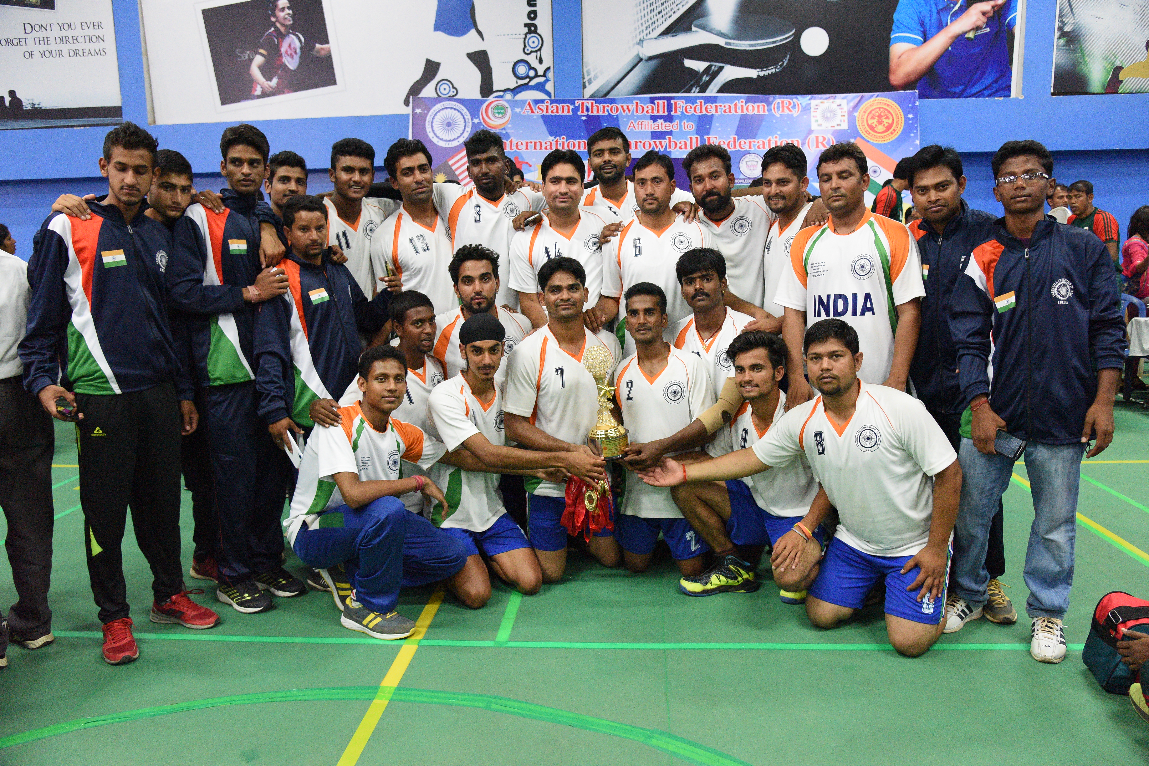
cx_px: 574
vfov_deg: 47.9
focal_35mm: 27
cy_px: 383
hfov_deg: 67.4
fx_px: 862
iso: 8000
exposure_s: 1/160
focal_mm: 27
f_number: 5
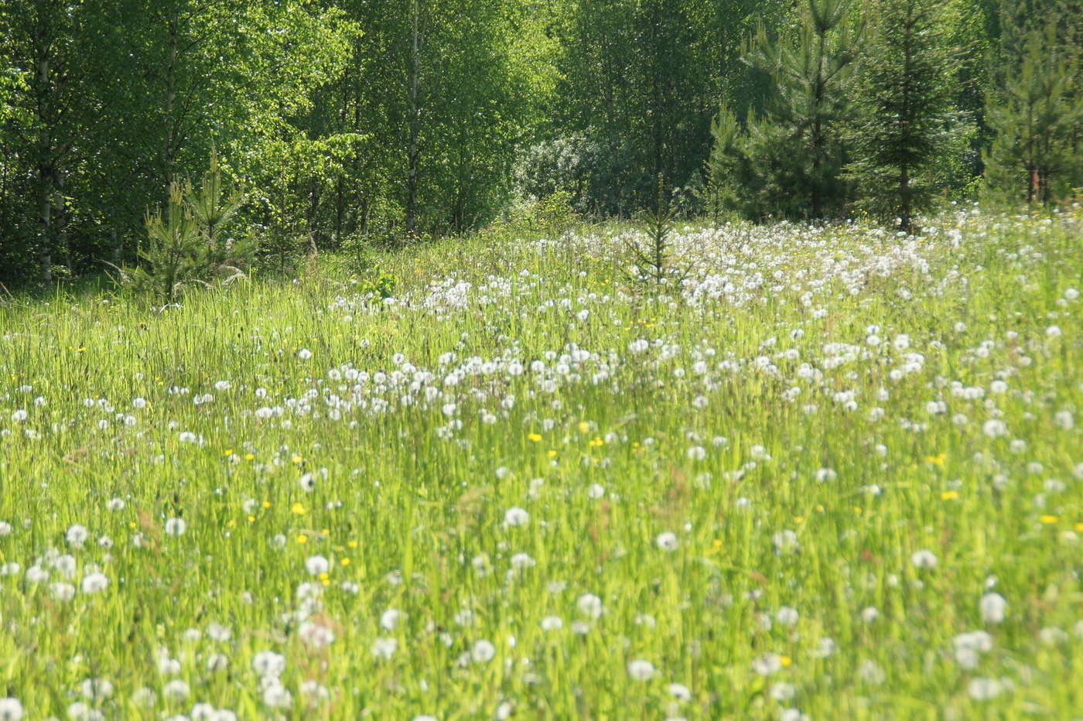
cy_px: 360
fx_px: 4510
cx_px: 542
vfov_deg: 9.1
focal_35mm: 150
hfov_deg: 13.7
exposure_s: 1/200
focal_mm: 100
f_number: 6.3
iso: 100
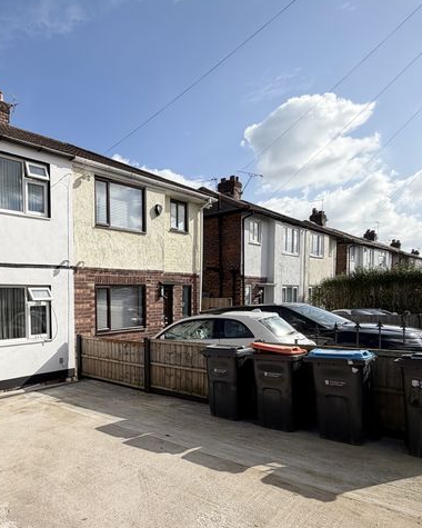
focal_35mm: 23
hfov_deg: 51.7
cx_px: 23
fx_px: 359
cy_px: 320
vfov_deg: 71.7
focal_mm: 2.22
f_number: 2.2
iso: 20
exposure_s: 1/985
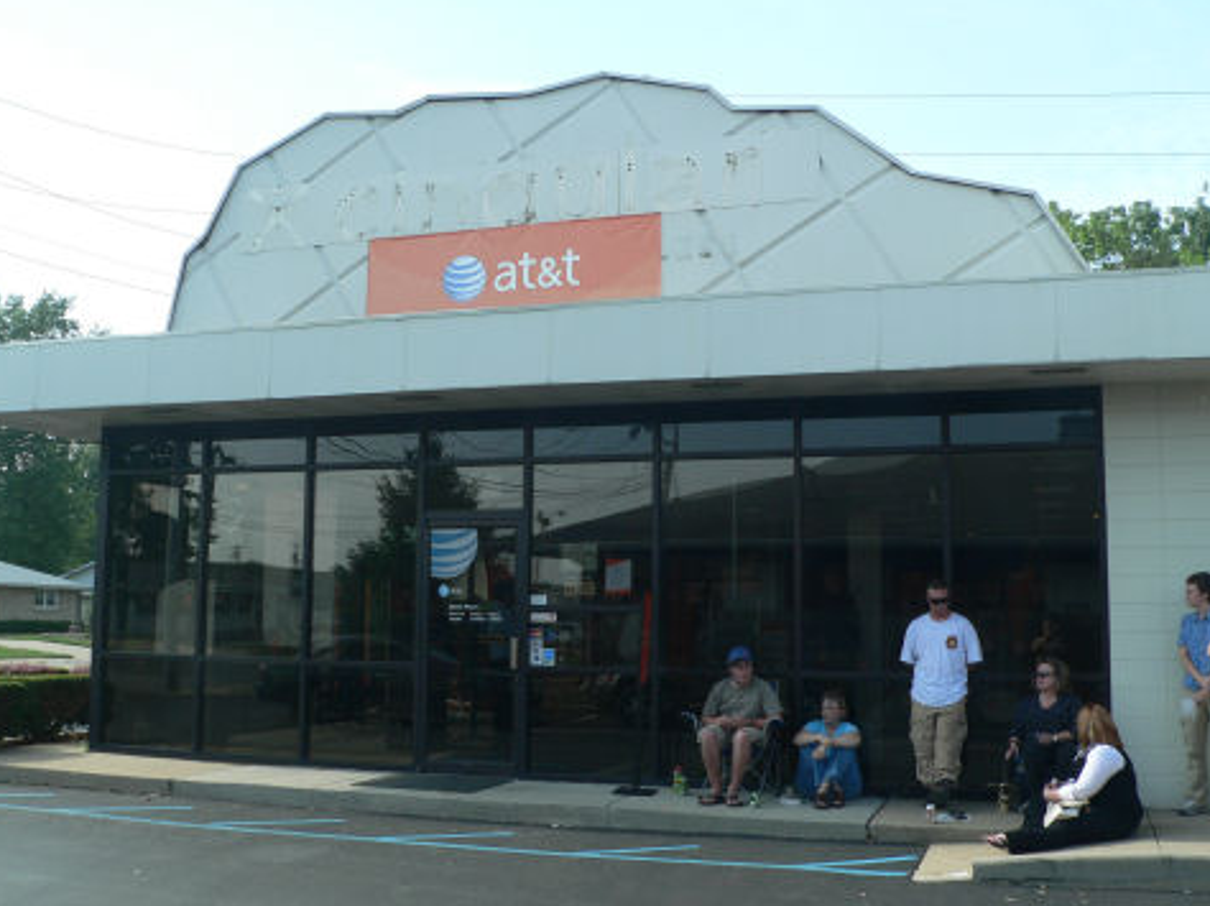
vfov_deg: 37.7
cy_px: 466
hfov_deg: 49.0
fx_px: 1328
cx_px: 605
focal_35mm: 38
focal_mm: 6
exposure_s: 1/125
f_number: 4
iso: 80
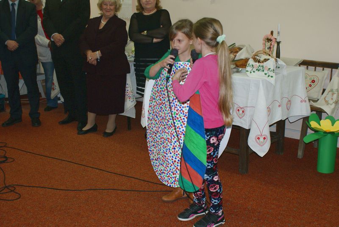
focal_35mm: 45
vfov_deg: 30.0
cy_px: 114
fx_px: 424
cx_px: 170
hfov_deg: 43.5
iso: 400
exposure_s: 1/60
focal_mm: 30
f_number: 5
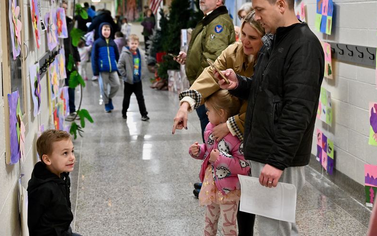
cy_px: 111
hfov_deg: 30.2
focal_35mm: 68
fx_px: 699
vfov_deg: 19.2
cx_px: 189
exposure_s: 1/250
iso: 11400
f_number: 6
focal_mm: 66
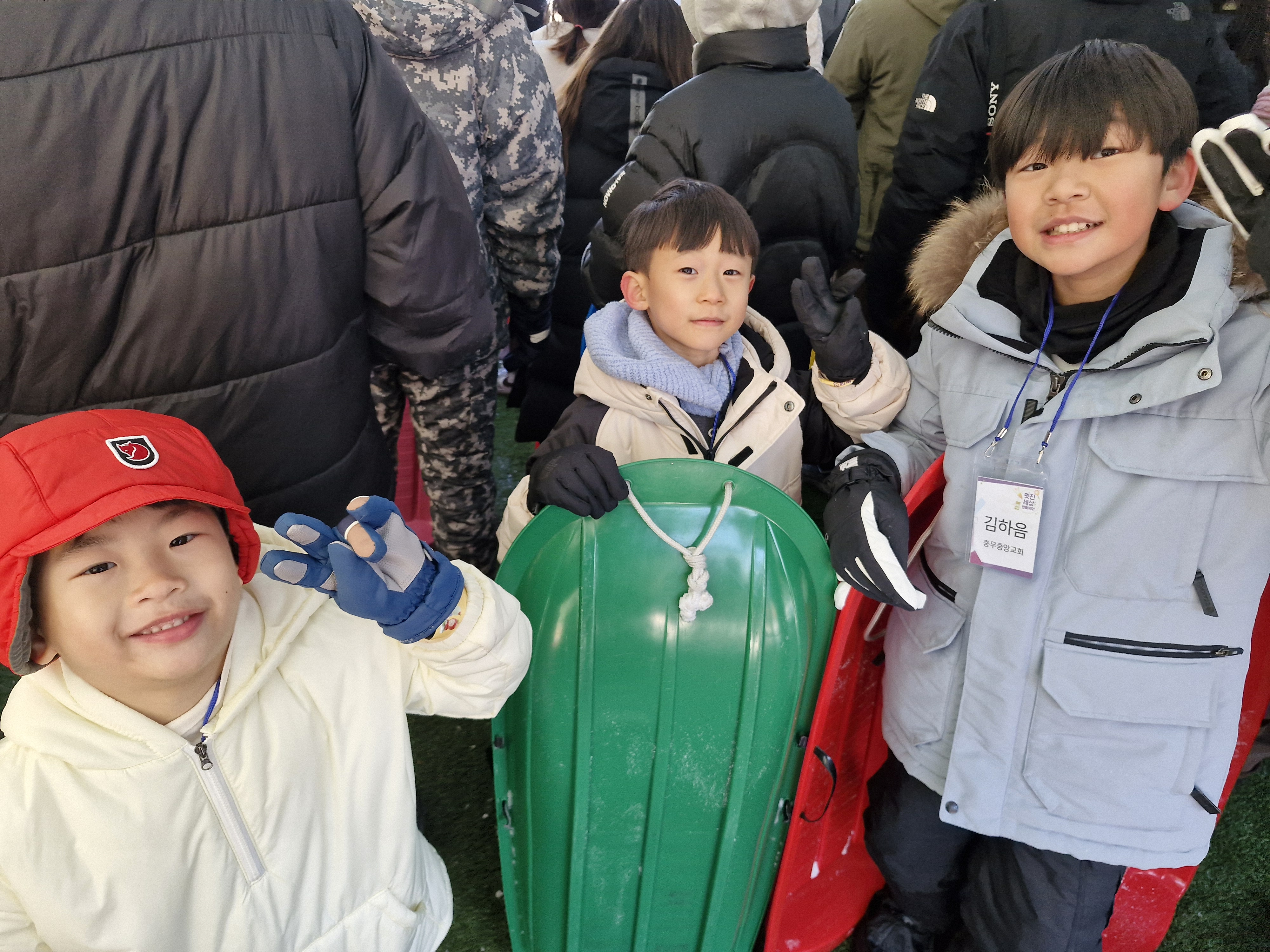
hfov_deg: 73.9
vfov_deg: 58.9
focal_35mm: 23
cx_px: 635
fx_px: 844
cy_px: 476
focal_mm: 5.54
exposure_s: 1/180
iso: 200
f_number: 1.8
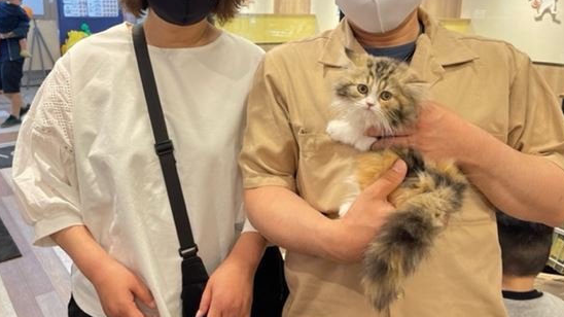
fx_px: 464
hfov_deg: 62.6
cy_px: 96
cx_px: 278
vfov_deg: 37.2
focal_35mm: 31
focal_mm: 5.1
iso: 100
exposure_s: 1/120
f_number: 1.6
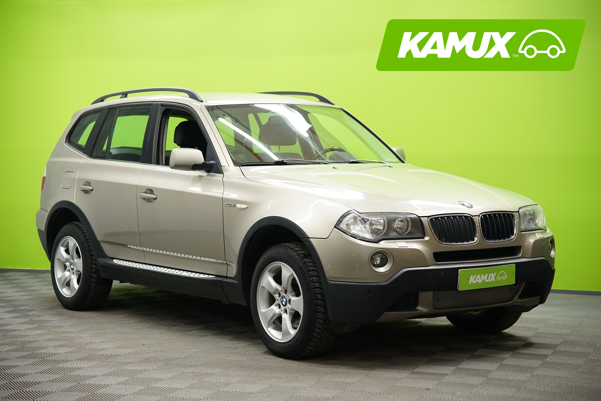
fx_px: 1185
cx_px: 300
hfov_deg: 28.5
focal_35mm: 71
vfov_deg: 19.2
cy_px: 200
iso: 500
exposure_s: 1/30
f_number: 3.2
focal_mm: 71
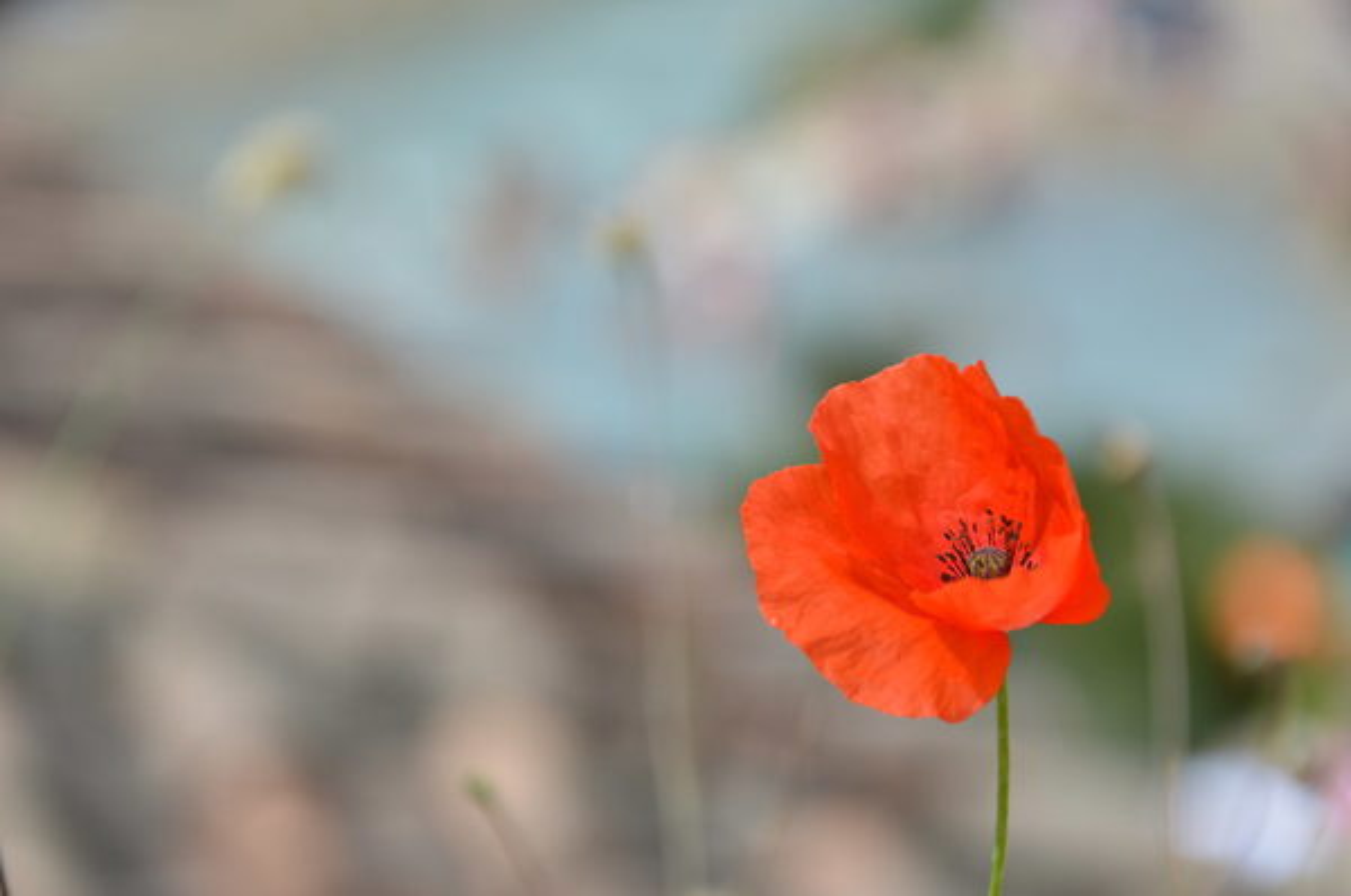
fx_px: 5901
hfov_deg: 13.1
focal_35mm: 158
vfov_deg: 8.7
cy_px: 448
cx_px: 676
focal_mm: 105
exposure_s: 1/400
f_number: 5.6
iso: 100
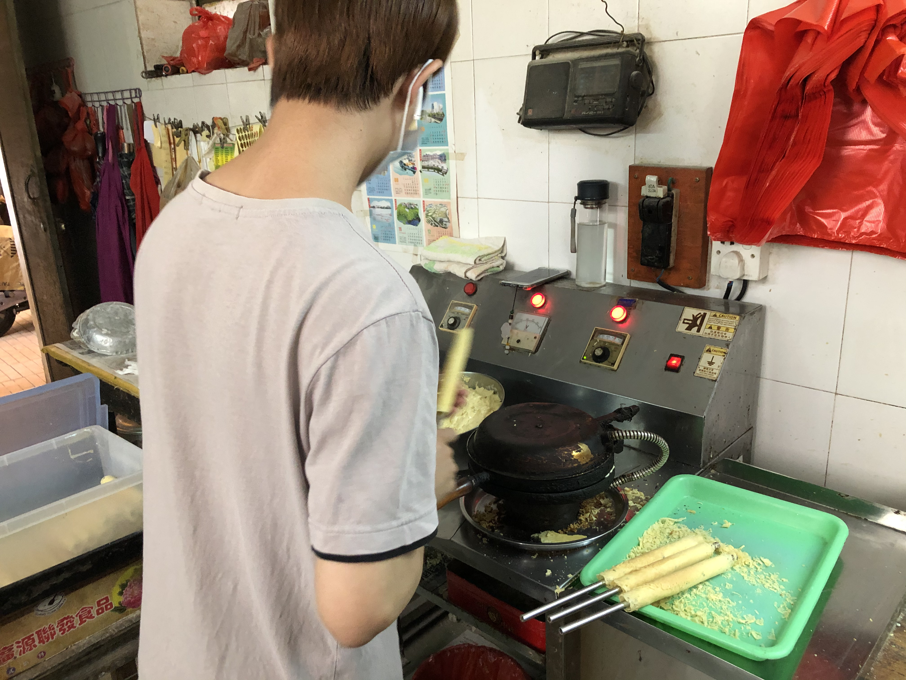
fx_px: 733
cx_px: 453
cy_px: 340
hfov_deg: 63.4
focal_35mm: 28
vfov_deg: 49.7
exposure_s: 1/12
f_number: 1.8
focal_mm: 3.99
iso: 100
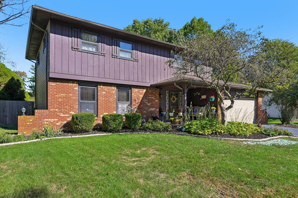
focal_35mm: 21
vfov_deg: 59.4
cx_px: 149
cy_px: 99
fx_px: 174
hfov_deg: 81.2
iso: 400
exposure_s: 1/1000
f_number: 4
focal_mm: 21
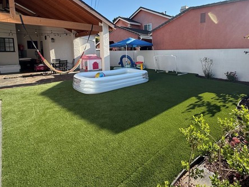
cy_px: 65
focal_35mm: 20
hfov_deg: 80.5
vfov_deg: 64.6
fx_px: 144
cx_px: 153
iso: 64
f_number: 2.2
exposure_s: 1/928
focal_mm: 2.22
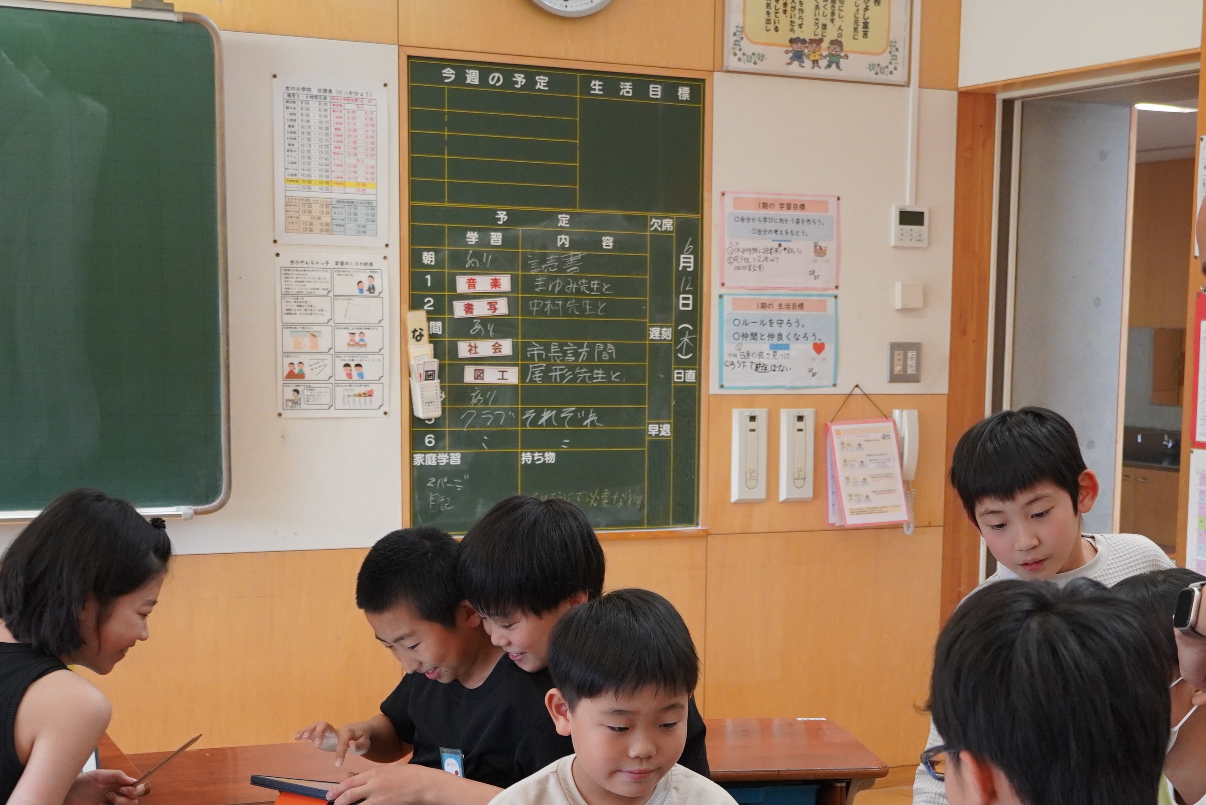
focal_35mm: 61
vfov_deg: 22.1
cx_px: 743
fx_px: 2038
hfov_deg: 32.8
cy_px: 619
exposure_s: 1/160
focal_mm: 25
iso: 1600
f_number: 4
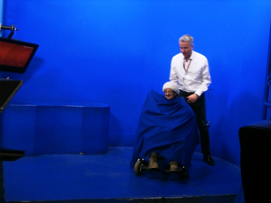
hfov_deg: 33.8
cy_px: 102
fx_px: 446
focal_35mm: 57
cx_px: 136
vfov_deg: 25.7
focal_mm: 10.11
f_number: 4.5
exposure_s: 1/40
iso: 200
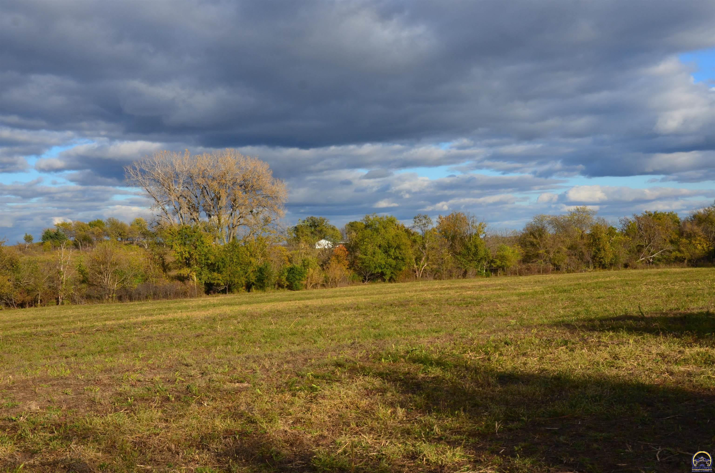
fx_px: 951
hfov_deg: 41.2
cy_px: 236
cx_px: 358
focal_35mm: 48
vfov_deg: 27.9
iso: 200
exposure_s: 1/350
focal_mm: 32
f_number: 9.5
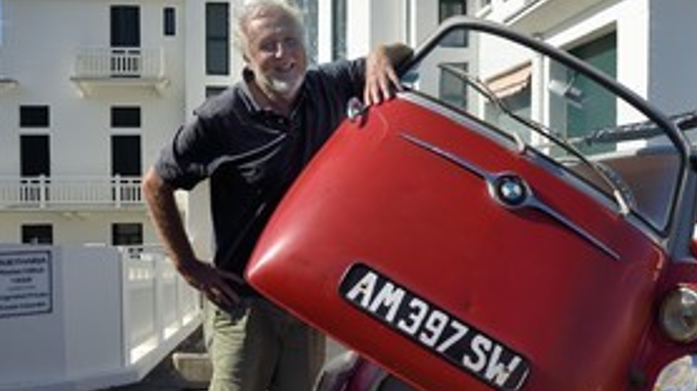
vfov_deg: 31.1
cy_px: 231
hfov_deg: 52.1
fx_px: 702
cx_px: 446
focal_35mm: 38
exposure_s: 1/250
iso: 200
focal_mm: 24
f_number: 13
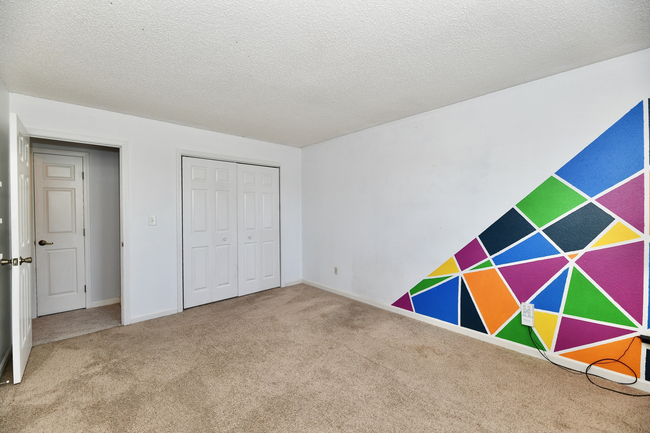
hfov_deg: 104.3
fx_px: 253
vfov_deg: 81.2
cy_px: 216
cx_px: 325
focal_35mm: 14
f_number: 6.3
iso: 640
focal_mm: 14
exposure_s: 1/60
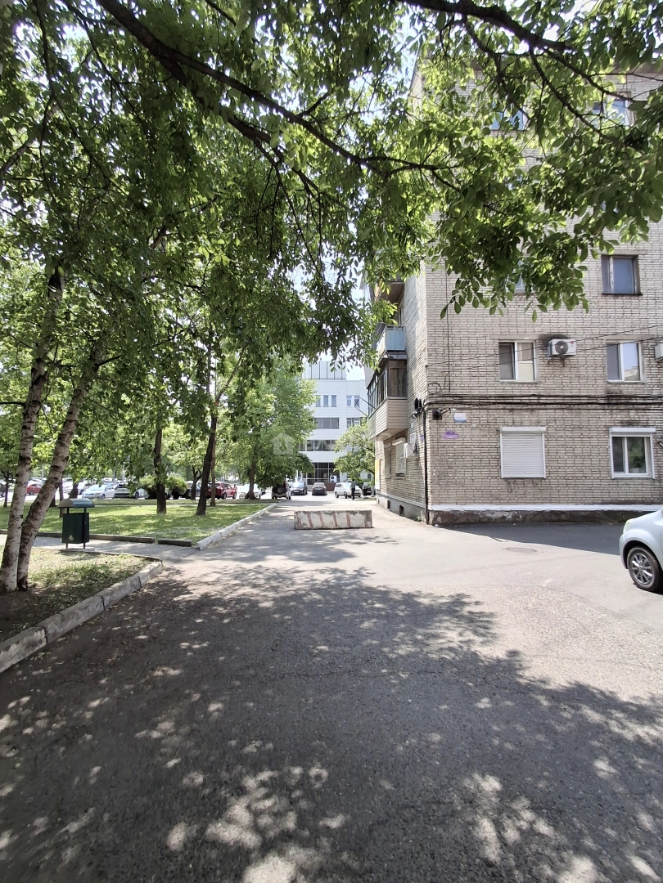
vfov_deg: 94.5
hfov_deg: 78.1
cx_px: 332
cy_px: 442
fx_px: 409
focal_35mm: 16
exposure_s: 1/525
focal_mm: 1.64
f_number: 2.2
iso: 40
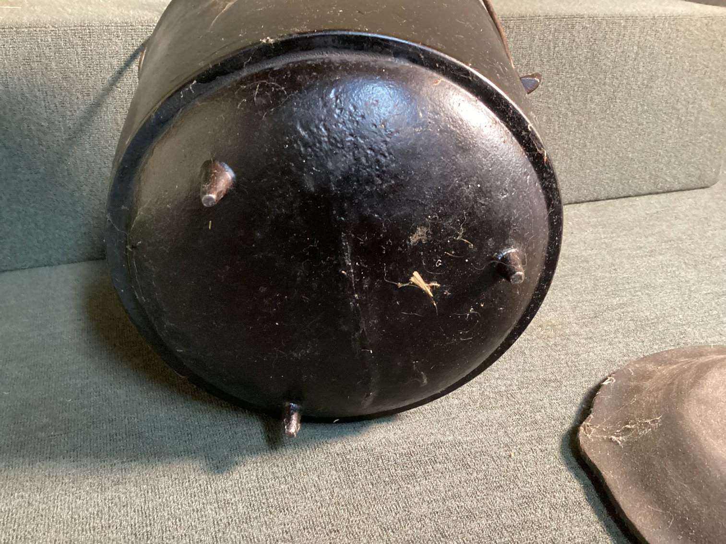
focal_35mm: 31
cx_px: 363
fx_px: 650
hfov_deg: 58.3
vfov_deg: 45.4
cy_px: 272
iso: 640
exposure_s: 1/30
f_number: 2.4
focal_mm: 3.3
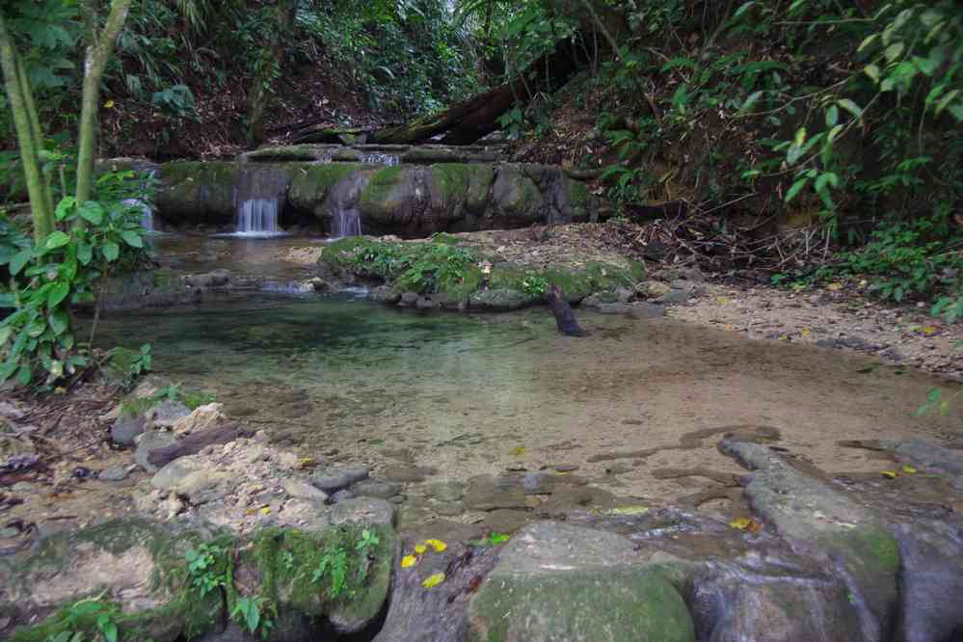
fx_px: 1150
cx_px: 482
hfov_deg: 45.4
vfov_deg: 31.2
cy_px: 321
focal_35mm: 43
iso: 800
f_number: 4
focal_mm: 29.4
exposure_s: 1/6
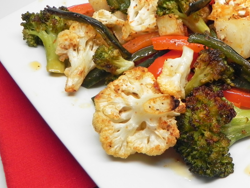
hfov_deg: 35.6
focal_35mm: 51
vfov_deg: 28.5
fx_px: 368
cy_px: 73
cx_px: 217
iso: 160
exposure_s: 1/44
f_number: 2.8
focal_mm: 5.2
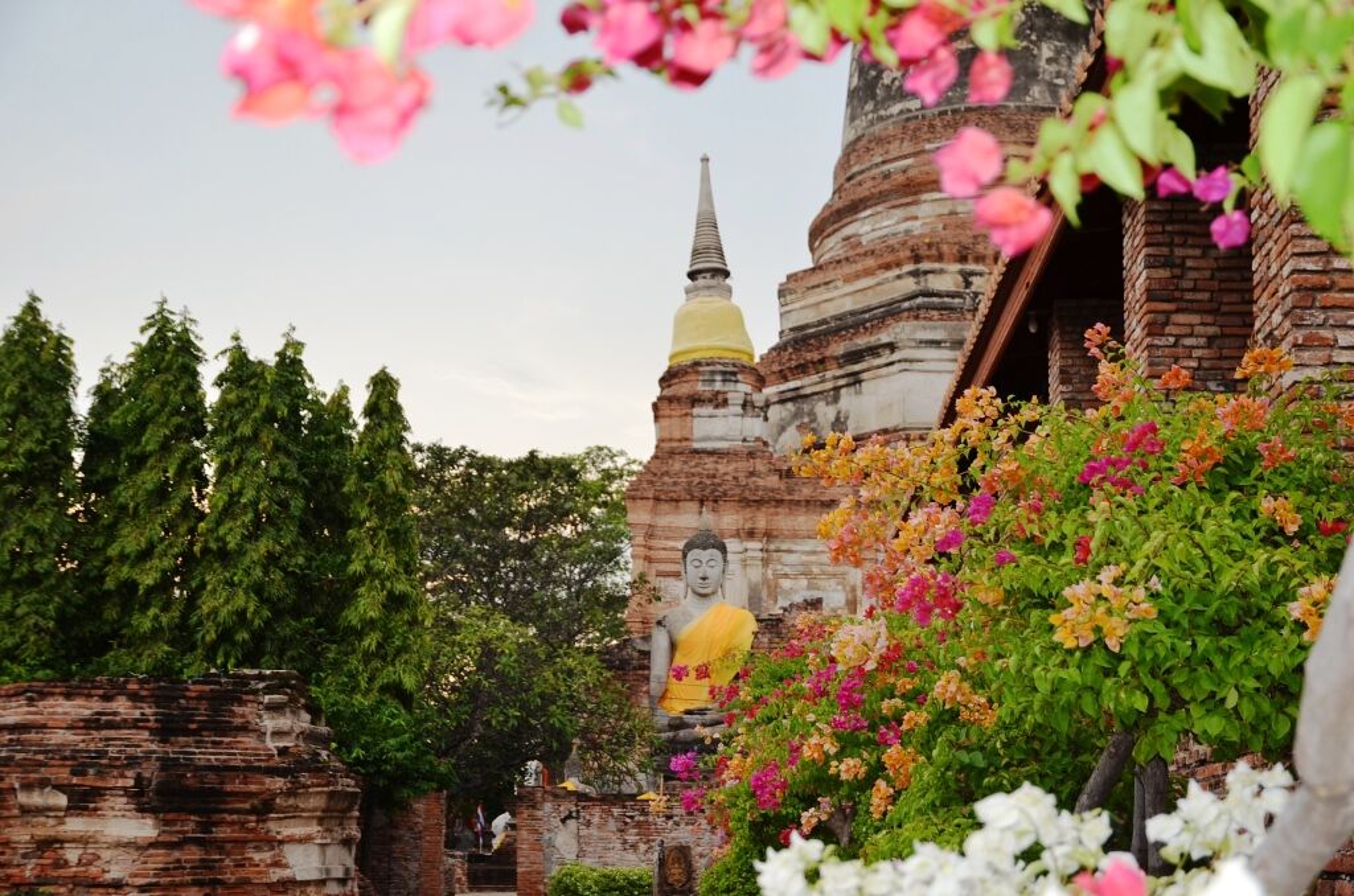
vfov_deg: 26.4
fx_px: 1914
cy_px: 448
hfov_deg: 39.0
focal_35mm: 51
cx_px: 677
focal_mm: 34
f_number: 4.5
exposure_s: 1/200
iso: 180
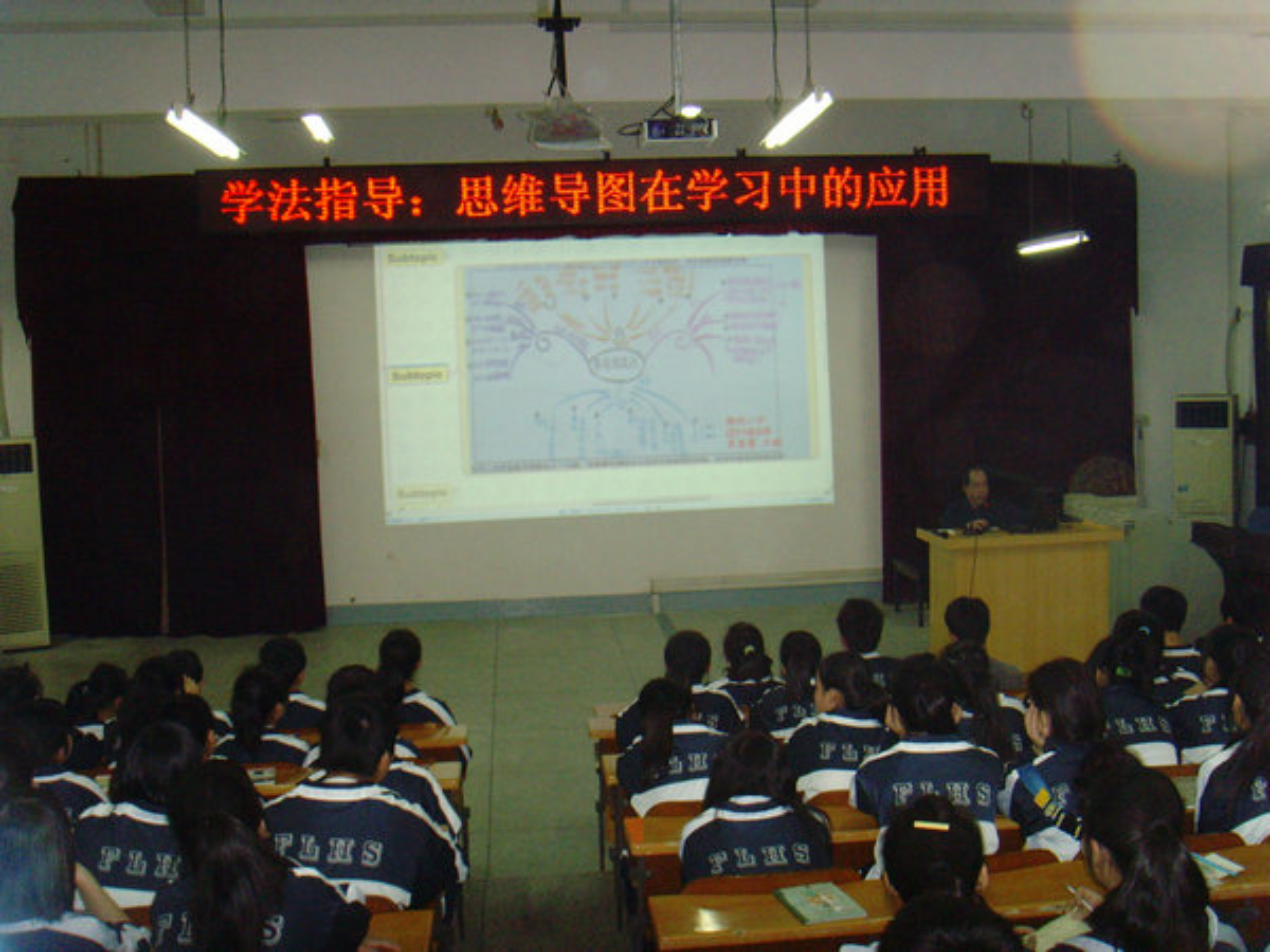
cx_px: 635
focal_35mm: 39
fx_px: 1431
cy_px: 476
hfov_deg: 47.9
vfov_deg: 36.8
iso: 400
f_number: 3.5
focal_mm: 6.6
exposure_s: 1/45
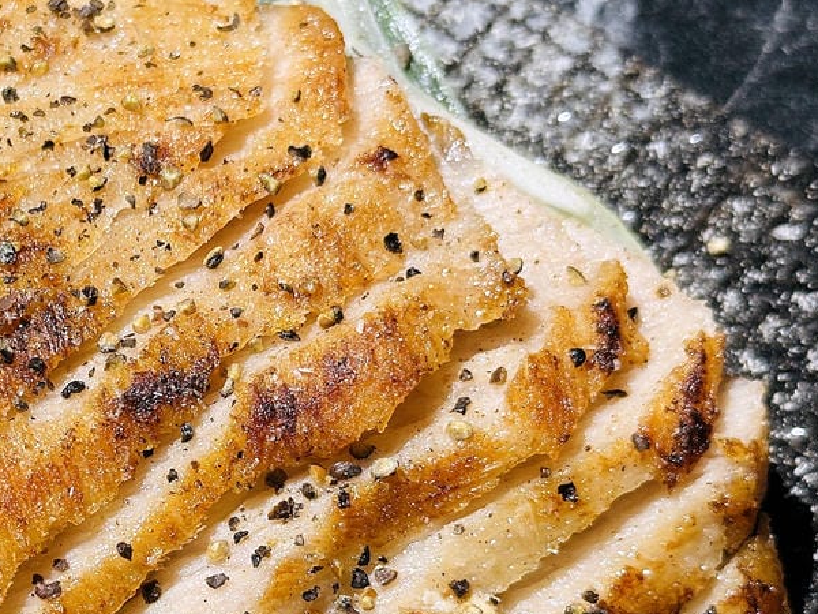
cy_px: 385
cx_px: 125
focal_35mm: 96
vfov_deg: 15.4
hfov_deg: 20.1
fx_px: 2269
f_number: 1.78
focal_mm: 6.86
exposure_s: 1/60
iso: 64
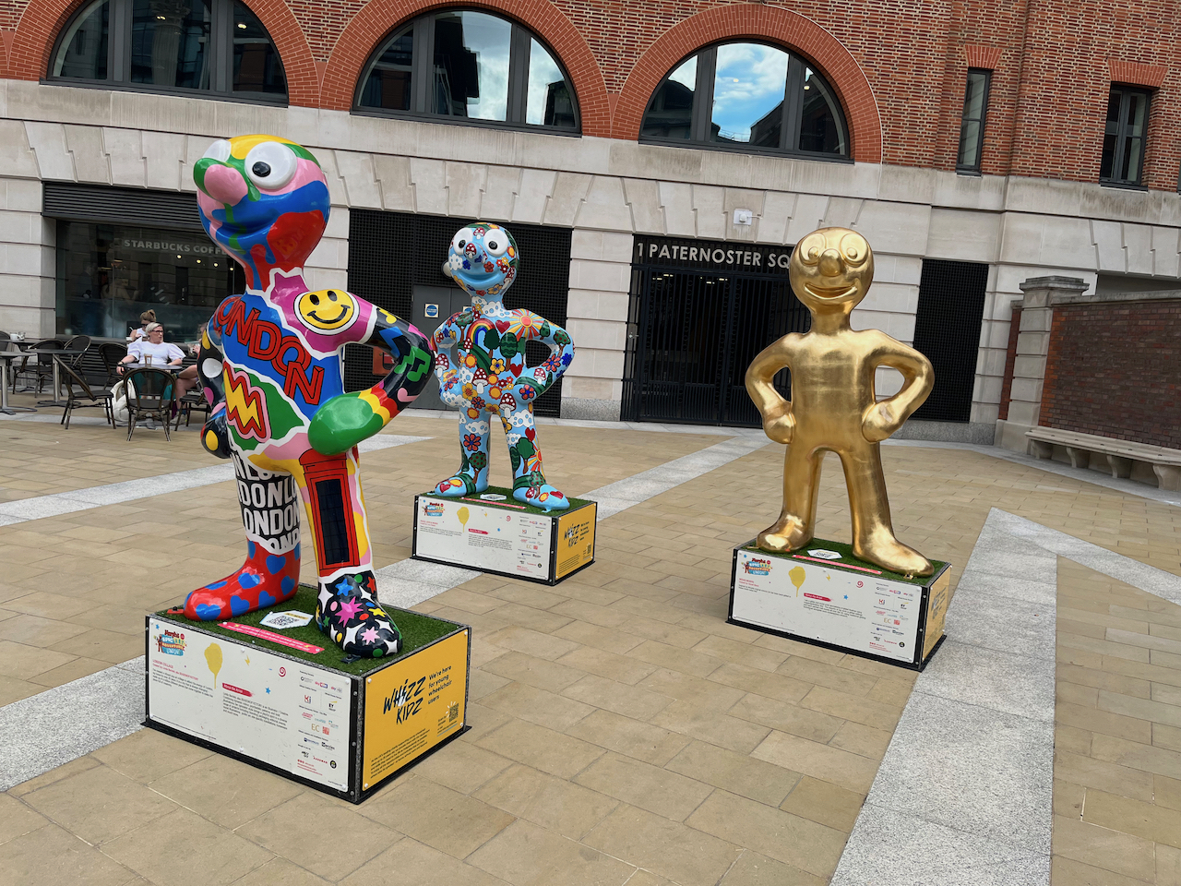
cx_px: 590
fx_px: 887
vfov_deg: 53.1
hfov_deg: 67.3
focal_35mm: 26
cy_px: 443
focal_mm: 5.1
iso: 50
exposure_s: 1/1075
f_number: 1.6
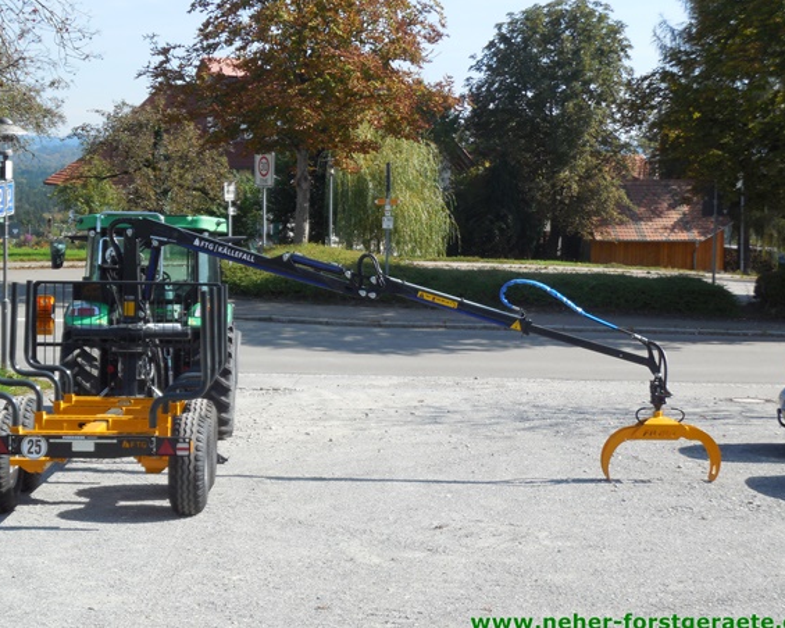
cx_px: 371
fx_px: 1696
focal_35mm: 73
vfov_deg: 21.0
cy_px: 303
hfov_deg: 26.1
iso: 125
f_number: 4.2
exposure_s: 1/500
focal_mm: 10.9
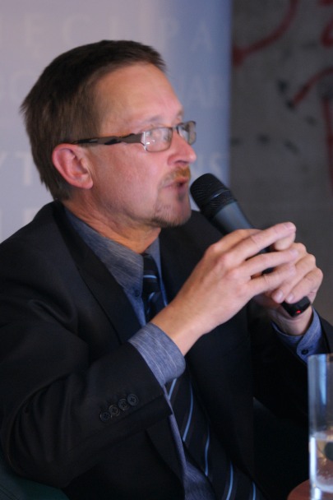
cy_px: 250
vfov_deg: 15.2
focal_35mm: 135
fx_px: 1874
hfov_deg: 10.2
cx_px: 166
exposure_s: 1/1.67
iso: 400
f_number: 4
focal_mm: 90
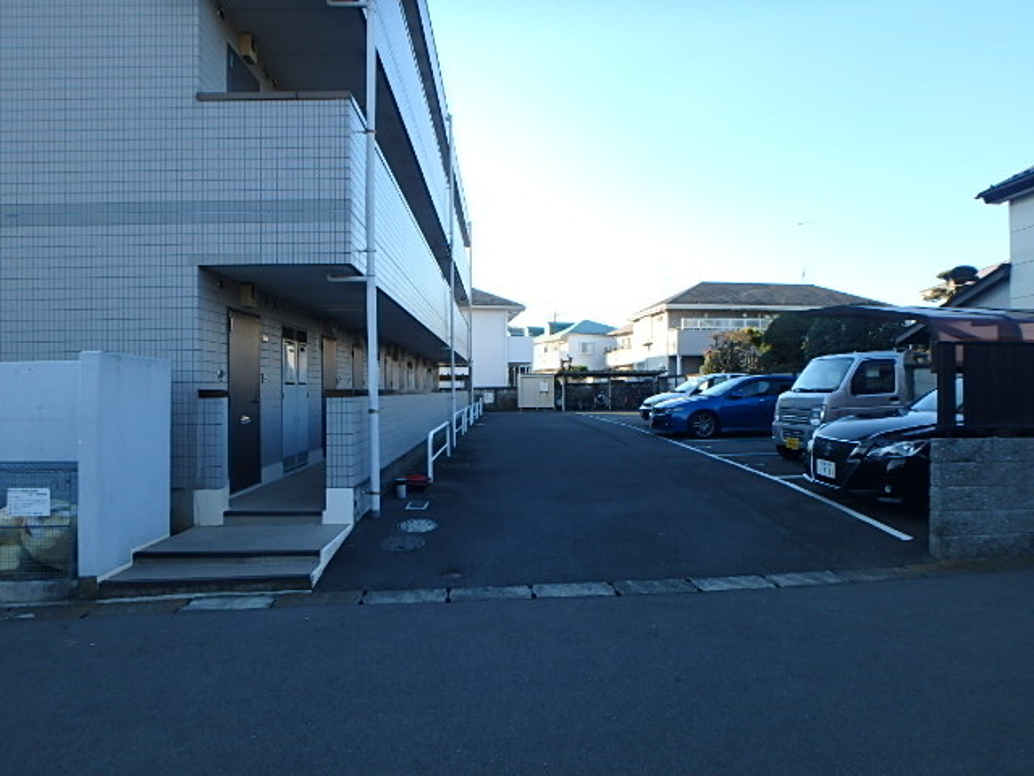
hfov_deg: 79.0
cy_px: 388
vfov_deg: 63.4
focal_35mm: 21
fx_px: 627
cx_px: 517
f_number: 3.5
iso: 125
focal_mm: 3.7
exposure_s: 1/250
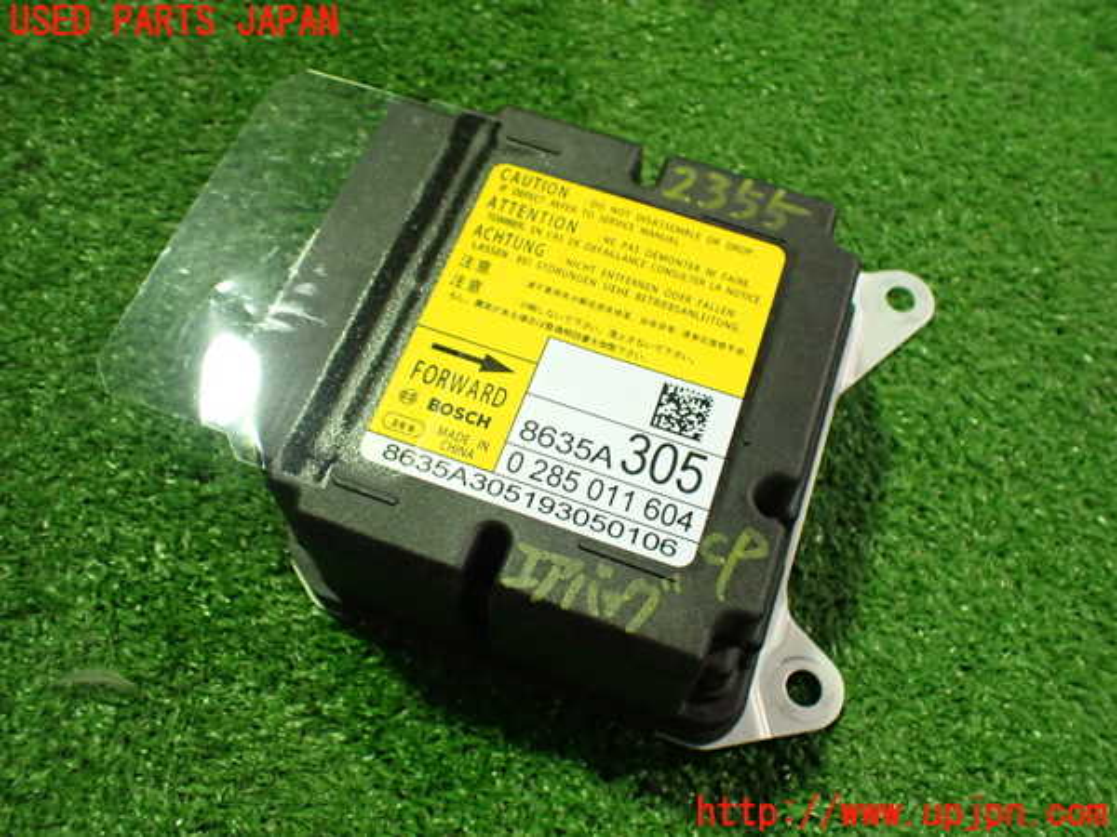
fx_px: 968
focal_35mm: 30
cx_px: 558
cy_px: 418
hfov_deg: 60.0
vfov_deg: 46.8
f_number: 2.3
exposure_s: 1/60
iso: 800
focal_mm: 5.4
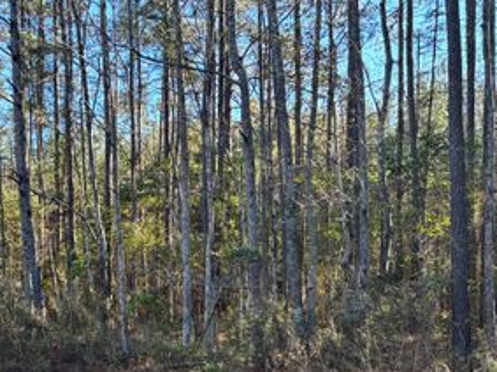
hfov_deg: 39.7
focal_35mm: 46
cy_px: 315
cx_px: 105
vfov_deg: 30.5
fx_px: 660
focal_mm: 5.96
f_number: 1.6
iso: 40
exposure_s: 1/174
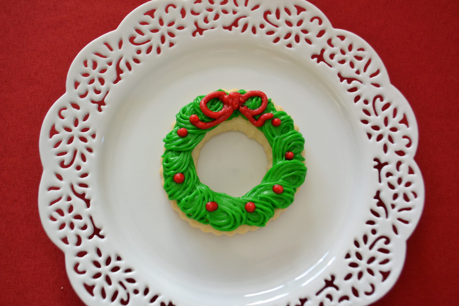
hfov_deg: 49.6
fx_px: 497
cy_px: 153
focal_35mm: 39
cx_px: 230
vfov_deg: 34.2
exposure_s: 1/60
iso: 1100
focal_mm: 26
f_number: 4.2
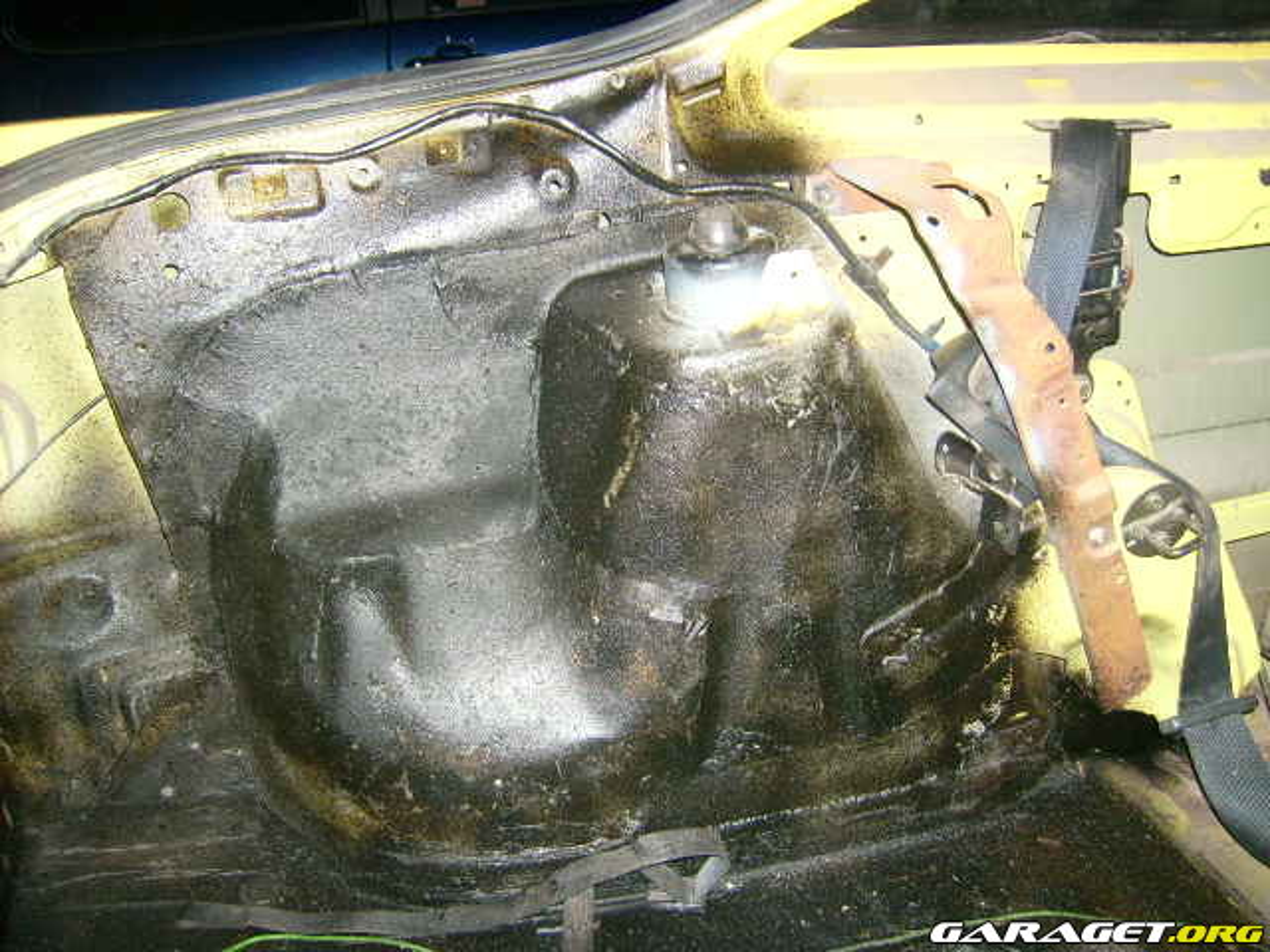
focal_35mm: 35
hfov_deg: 52.6
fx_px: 1284
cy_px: 476
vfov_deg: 40.7
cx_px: 635
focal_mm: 5.95
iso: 100
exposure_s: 1/60
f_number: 2.8
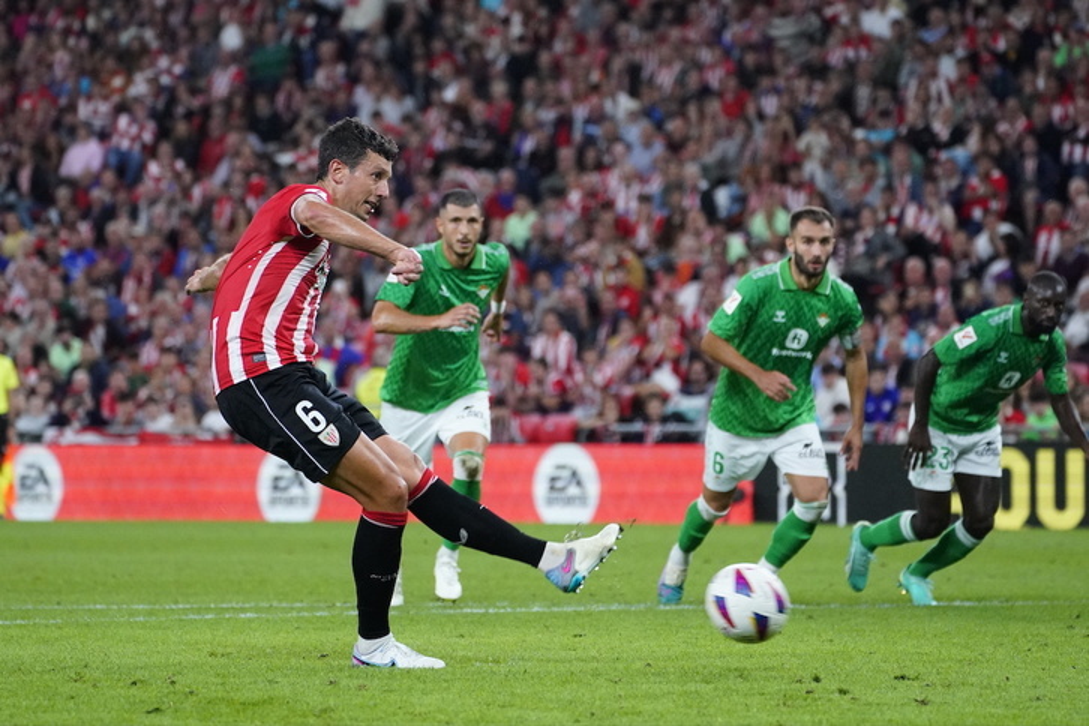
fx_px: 6927
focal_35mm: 229
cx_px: 544
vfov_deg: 6.0
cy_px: 363
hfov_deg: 9.0
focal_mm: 229
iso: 8000
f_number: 5.6
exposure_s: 1/1000
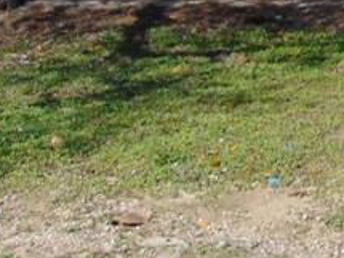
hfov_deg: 13.9
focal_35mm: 119
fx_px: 1182
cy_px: -138
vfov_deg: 11.8
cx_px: 694
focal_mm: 4.5
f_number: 3
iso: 80
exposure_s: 1/1000
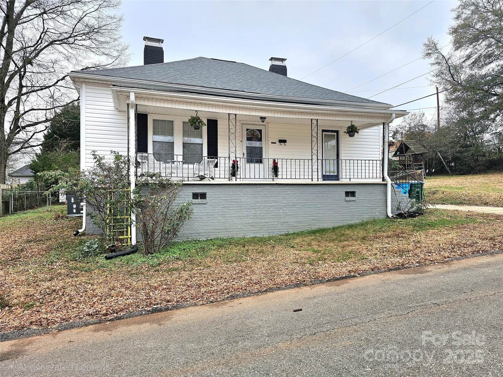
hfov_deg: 73.9
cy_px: 188
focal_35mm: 23
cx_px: 252
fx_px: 334
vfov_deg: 58.9
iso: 80
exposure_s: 1/182
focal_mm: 6.3
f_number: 1.7
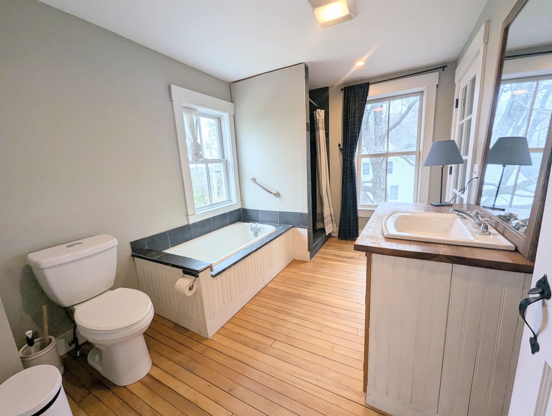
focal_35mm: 13
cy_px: 208
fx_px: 208
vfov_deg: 90.1
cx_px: 276
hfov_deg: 106.1
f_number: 2.2
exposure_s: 1/120
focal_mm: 1.95
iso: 82
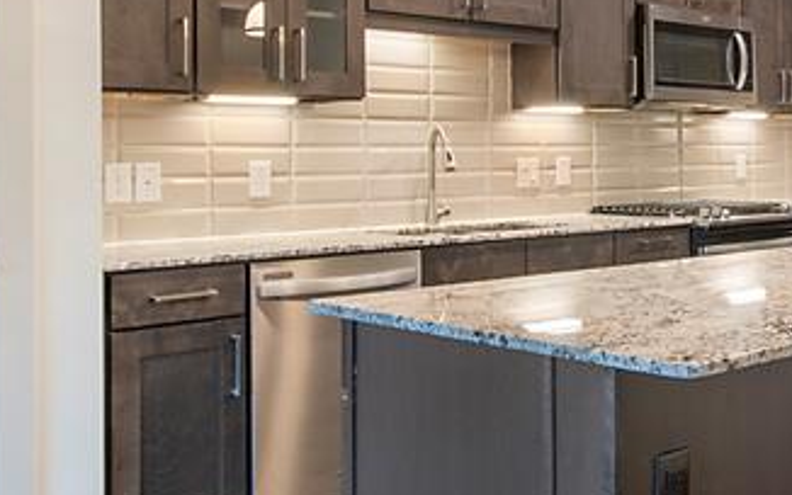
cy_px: 133
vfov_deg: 26.6
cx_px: 668
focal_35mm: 48
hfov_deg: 39.6
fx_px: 1036
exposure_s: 2
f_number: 11
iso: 100
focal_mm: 10
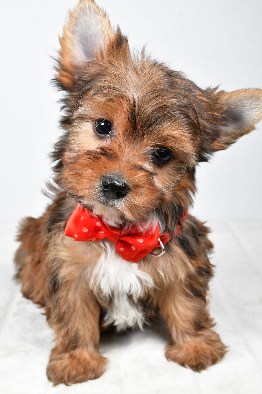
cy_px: 197
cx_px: 131
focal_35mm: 42
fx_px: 458
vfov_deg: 46.4
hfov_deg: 31.9
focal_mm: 28
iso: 4000
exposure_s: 1/400
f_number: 11
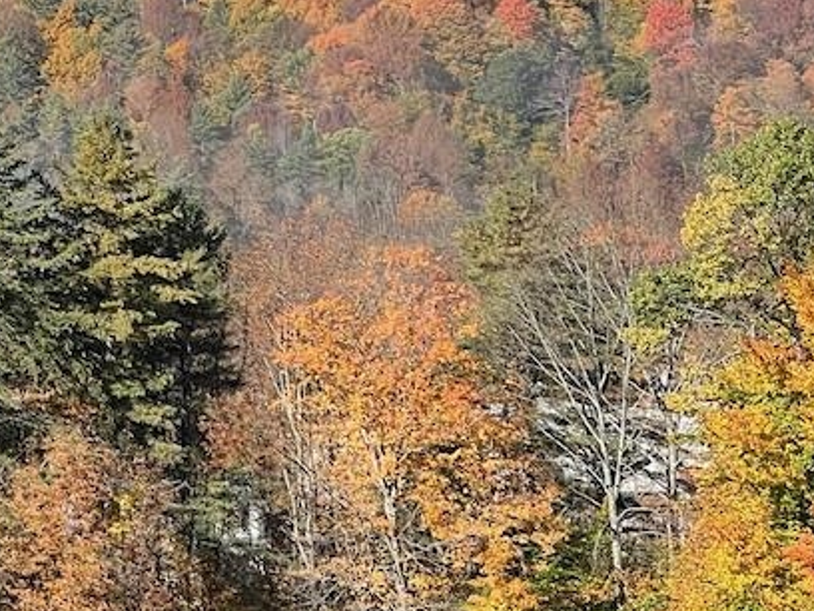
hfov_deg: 11.6
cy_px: -228
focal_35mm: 163
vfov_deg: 8.9
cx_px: -409
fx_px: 3833
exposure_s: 1/1776
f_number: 2
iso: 32
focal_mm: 6
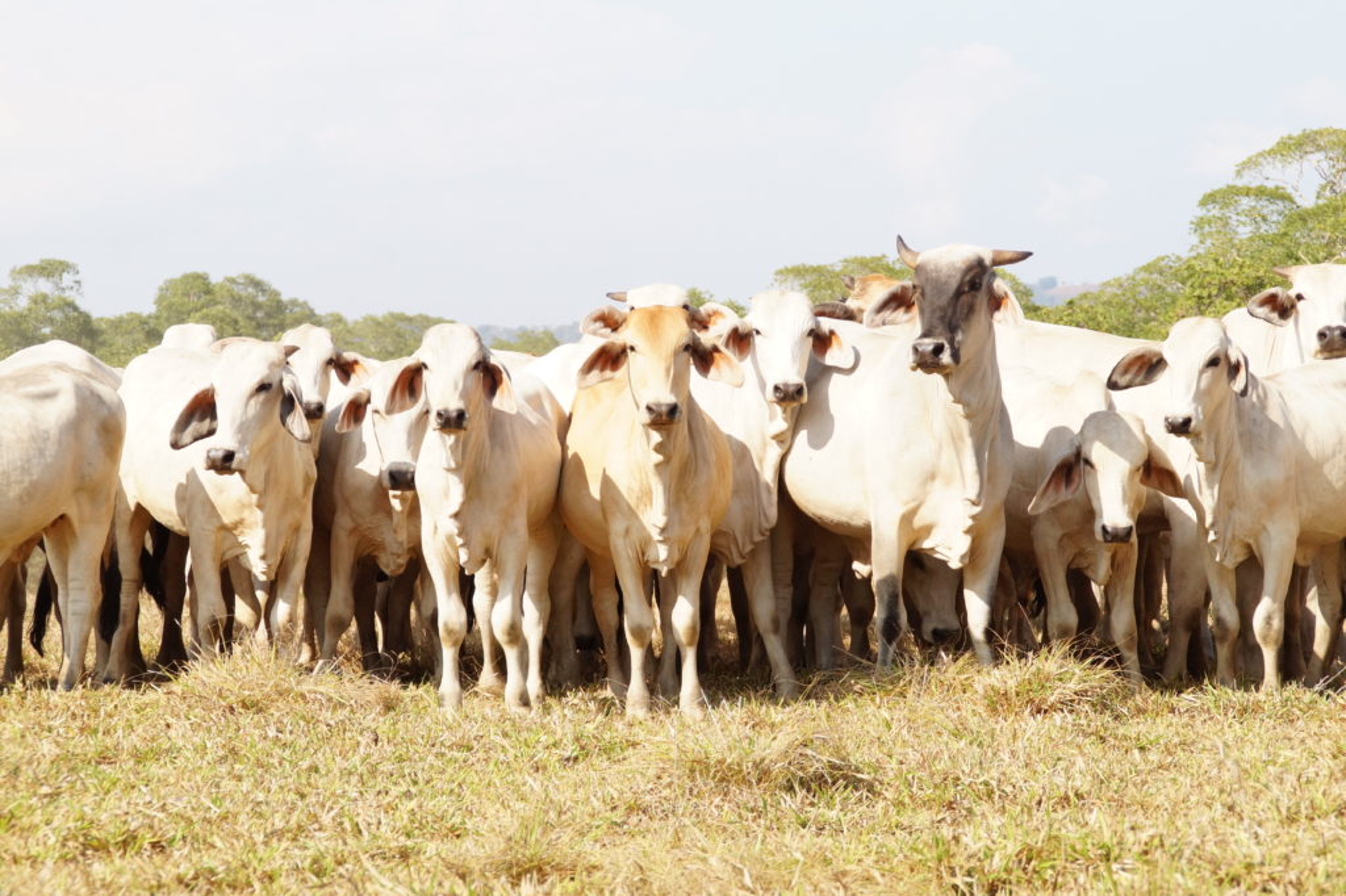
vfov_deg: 10.2
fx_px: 5046
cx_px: 673
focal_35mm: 135
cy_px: 448
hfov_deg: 15.2
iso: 800
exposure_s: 1/1250
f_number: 9
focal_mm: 90
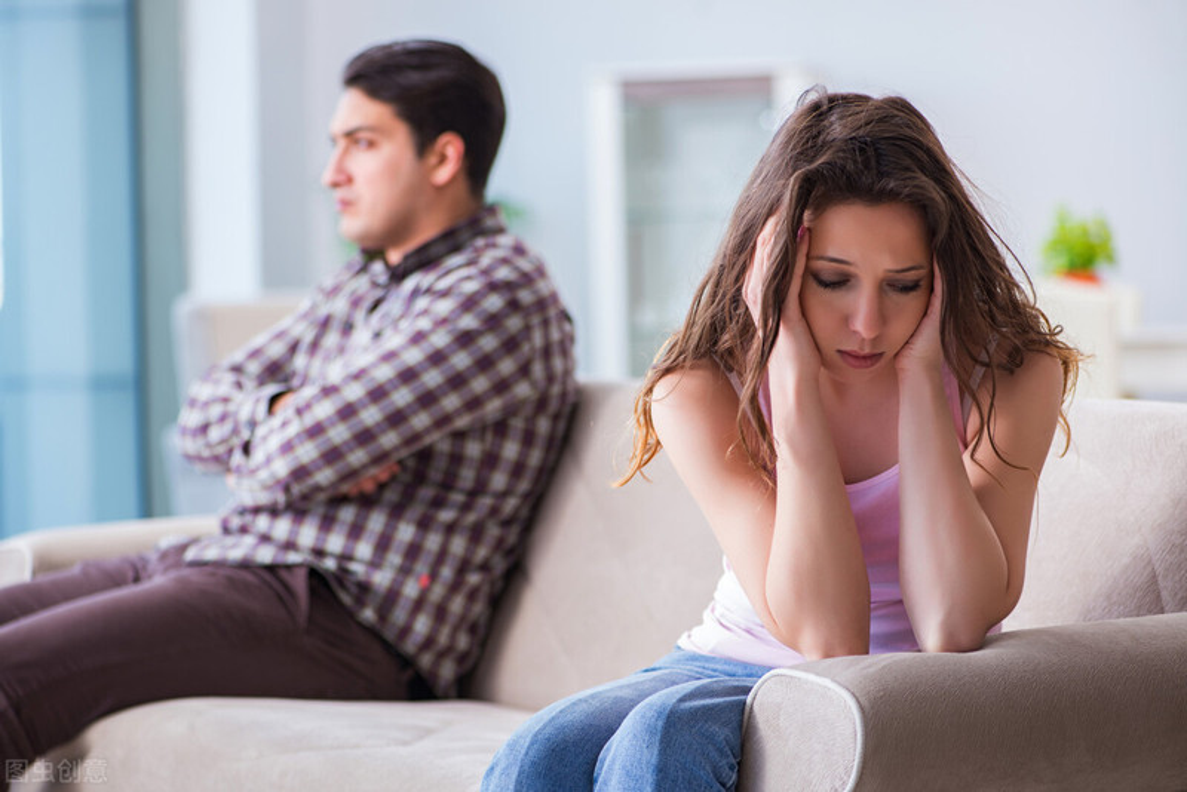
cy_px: 396
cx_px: 594
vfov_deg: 13.1
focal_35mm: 105
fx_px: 3463
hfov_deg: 19.4
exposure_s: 1/100
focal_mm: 105
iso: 200
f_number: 4.5
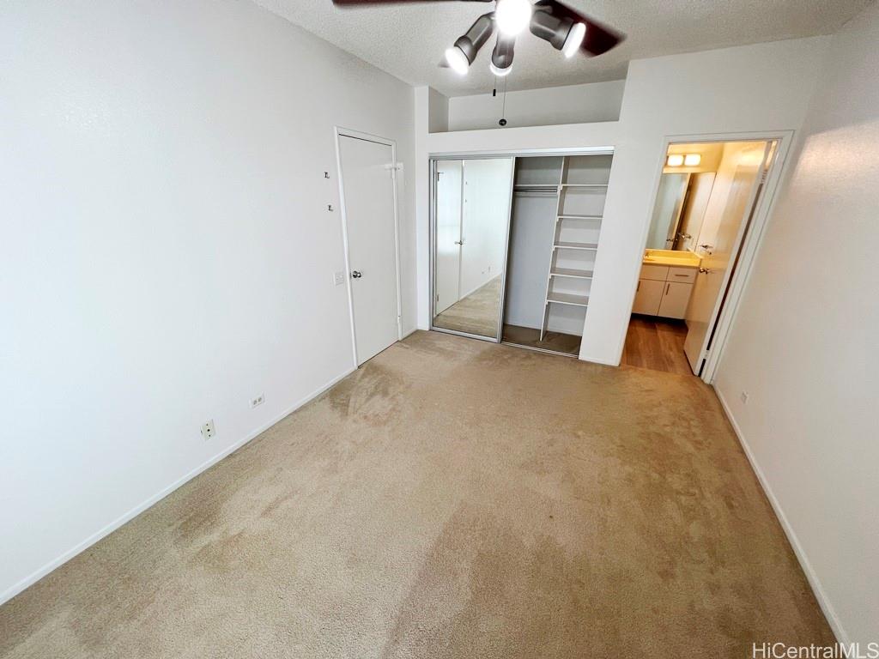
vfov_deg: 89.9
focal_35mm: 13
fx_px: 330
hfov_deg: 106.2
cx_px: 440
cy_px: 330
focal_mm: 1.57
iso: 100
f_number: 1.8
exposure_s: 1/120
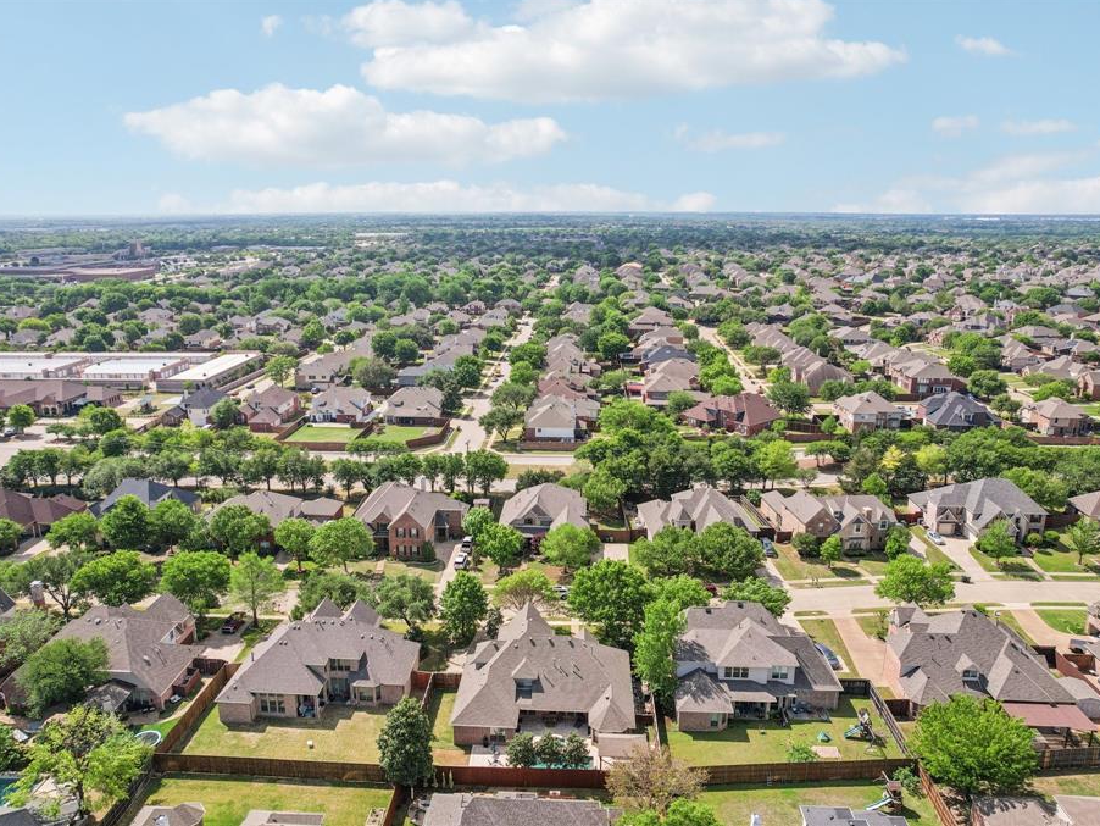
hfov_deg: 71.6
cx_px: 532
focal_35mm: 24
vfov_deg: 56.8
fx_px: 763
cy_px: 411
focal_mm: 8.4
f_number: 2.8
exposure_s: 1/2500
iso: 100
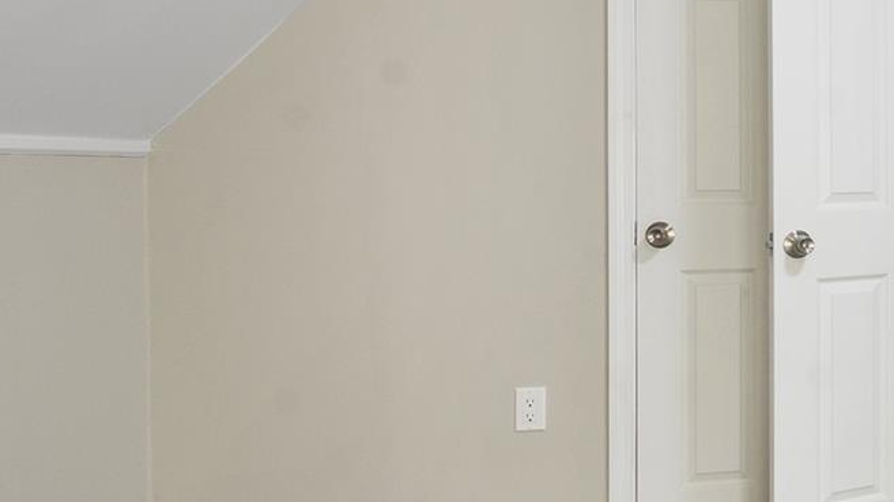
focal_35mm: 49
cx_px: 1230
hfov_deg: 30.5
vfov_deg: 24.3
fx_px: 1161
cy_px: 157
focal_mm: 10
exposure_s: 1/2
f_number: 10
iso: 250
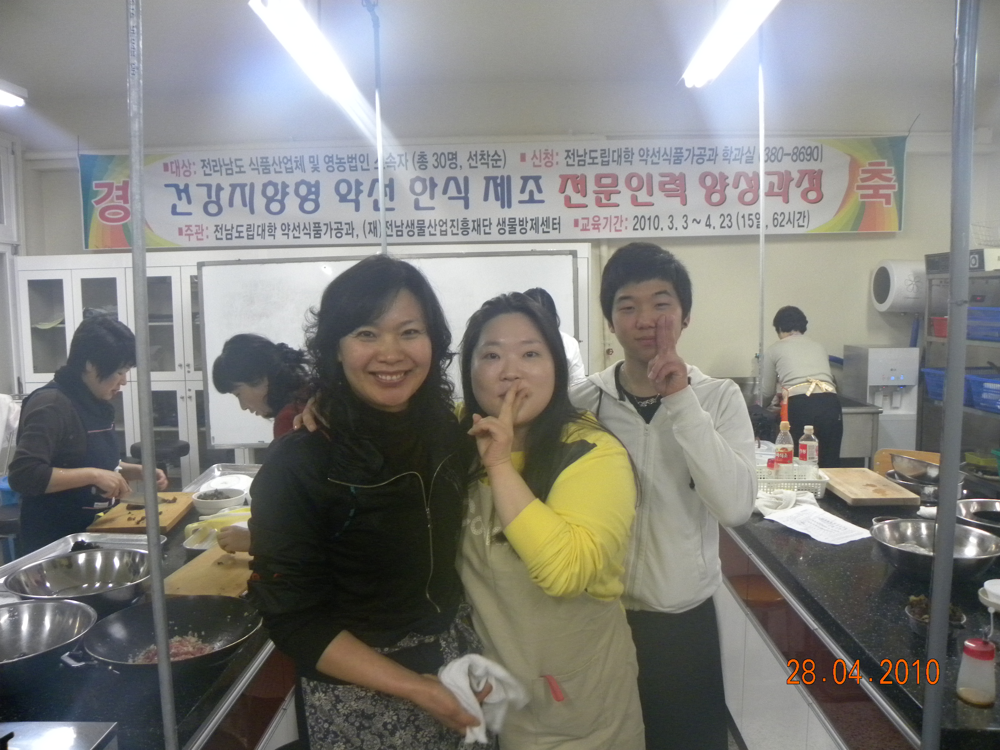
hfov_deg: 67.3
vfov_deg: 53.1
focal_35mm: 26
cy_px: 375
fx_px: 751
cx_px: 500
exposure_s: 1/62
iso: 400
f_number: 2.8
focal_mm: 4.6
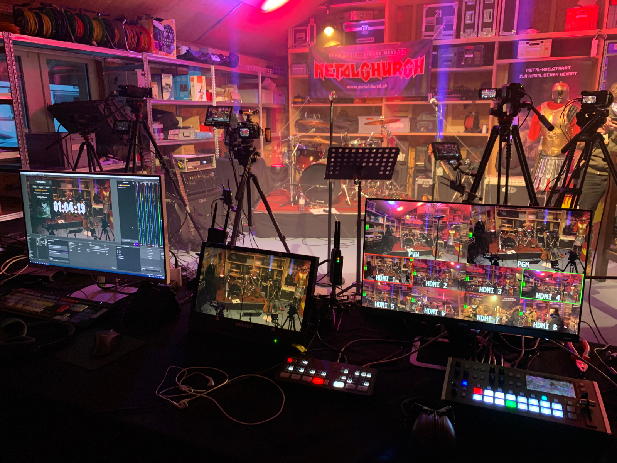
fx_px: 463
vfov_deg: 53.1
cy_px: 232
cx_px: 308
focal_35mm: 26
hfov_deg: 67.3
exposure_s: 1/49
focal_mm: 4.2
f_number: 1.8
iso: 320
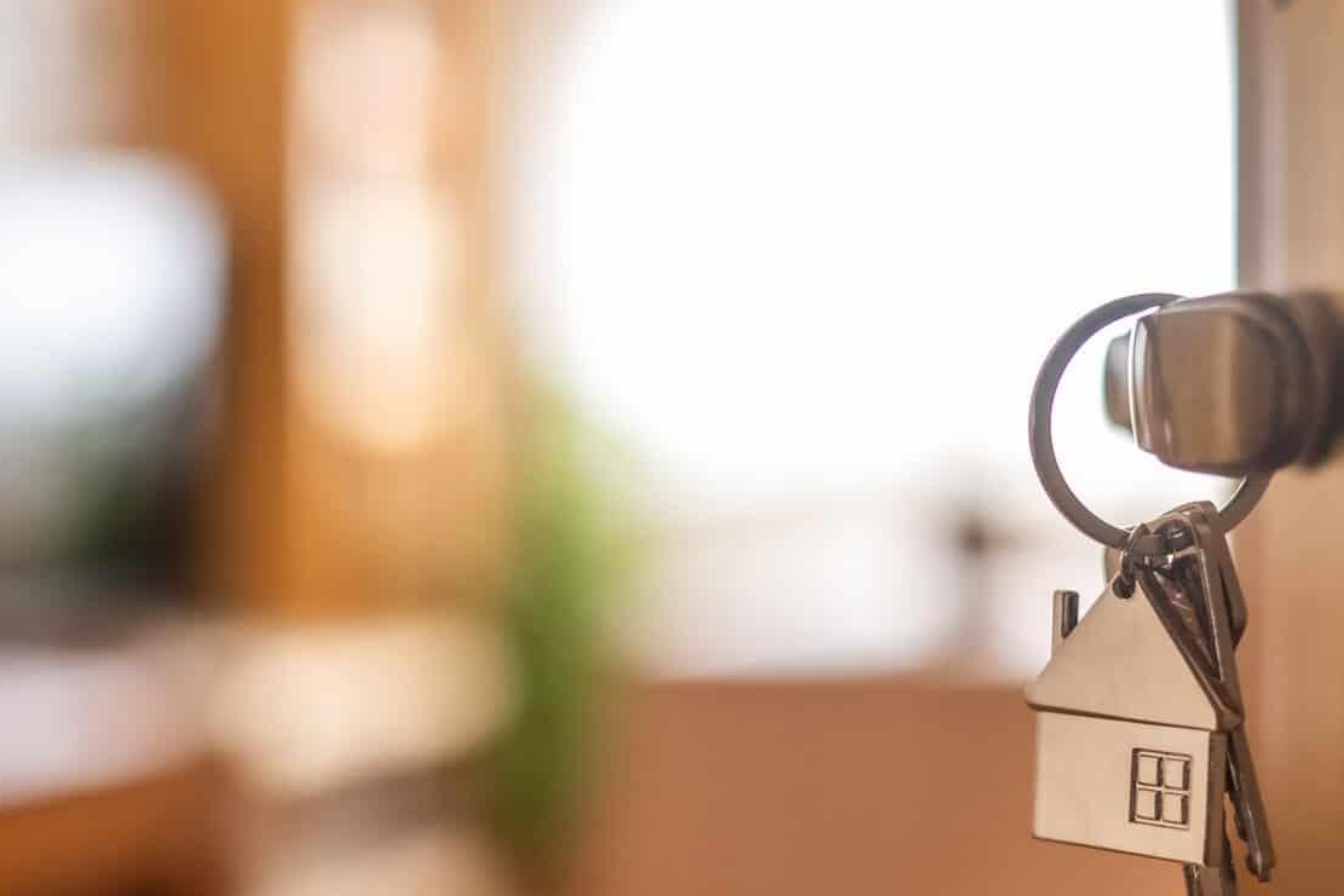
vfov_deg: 16.8
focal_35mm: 81
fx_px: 3024
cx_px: 771
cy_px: 559
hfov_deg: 25.0
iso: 1250
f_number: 2.8
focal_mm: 50
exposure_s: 1/125
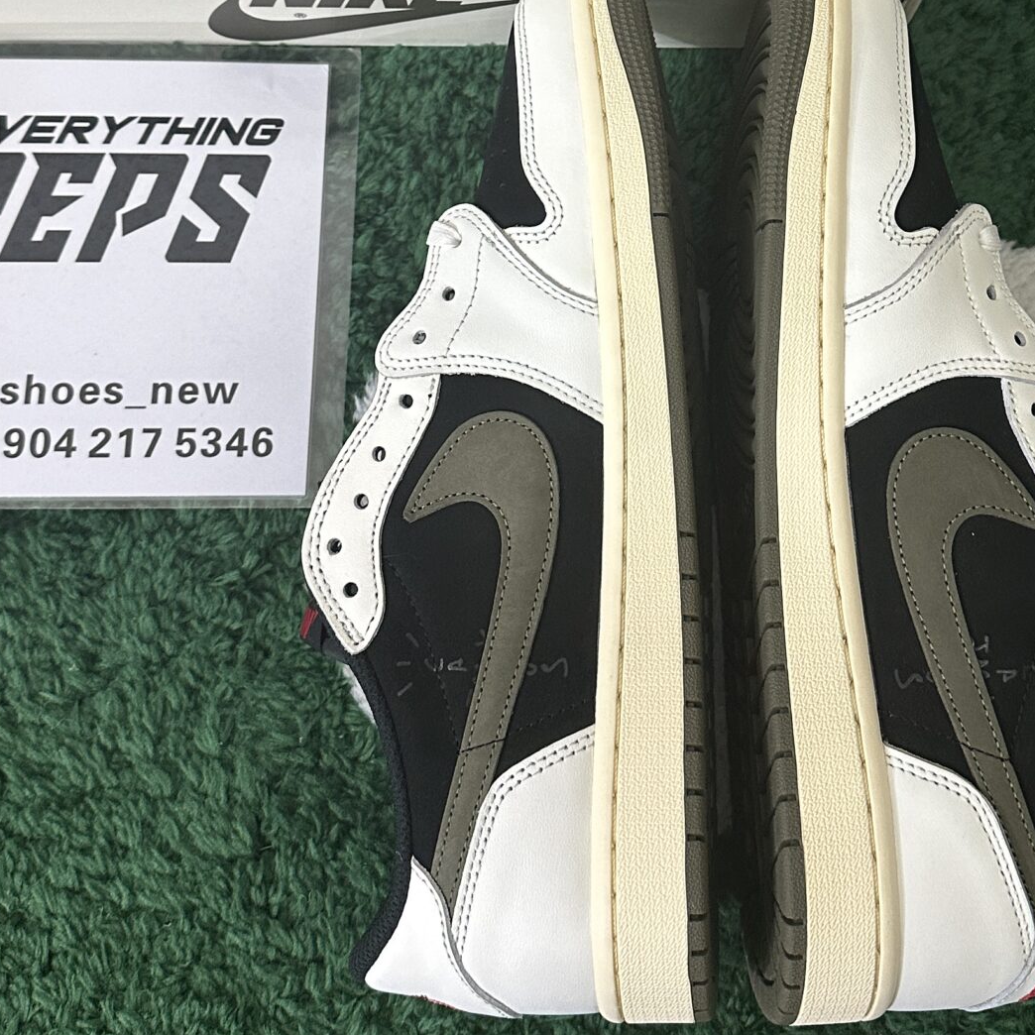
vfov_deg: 31.5
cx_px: 598
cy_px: 140
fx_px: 1759
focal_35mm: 52
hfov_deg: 32.7
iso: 250
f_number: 1.78
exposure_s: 1/50
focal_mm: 6.86
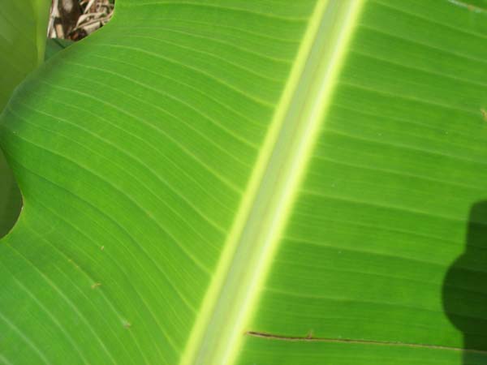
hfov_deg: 49.0
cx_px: 244
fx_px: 535
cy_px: 182
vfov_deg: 37.7
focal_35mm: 38
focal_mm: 7.8
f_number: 4.8
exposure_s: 1/685
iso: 64
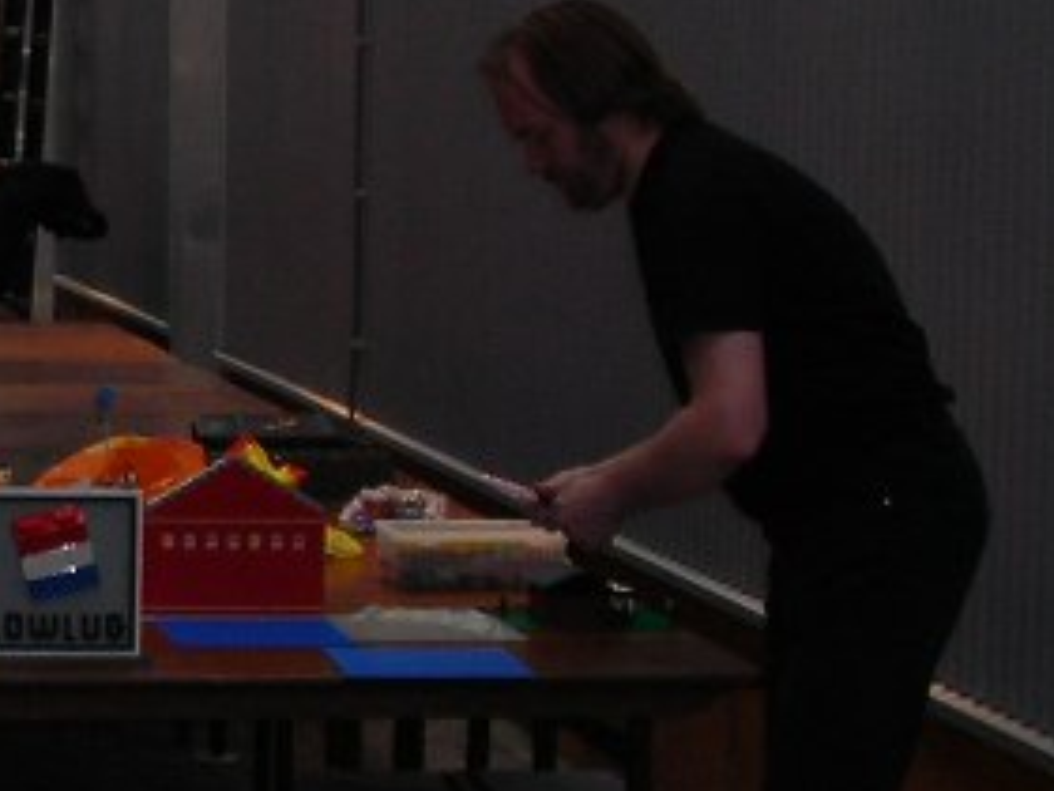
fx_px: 4232
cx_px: -343
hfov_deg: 13.6
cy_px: 328
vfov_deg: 10.7
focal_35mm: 139
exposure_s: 1/60.1
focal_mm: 6.3
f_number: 3.2
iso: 70
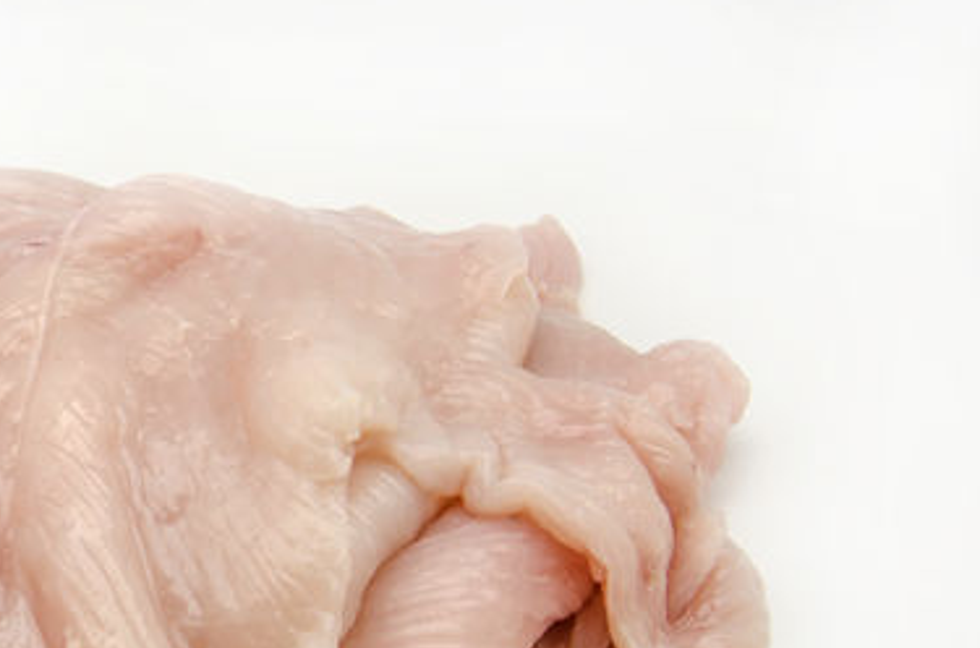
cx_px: -102
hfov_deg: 11.9
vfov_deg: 8.0
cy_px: 511
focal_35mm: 170
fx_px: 4616
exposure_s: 1/1.25
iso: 200
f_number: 16
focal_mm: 50
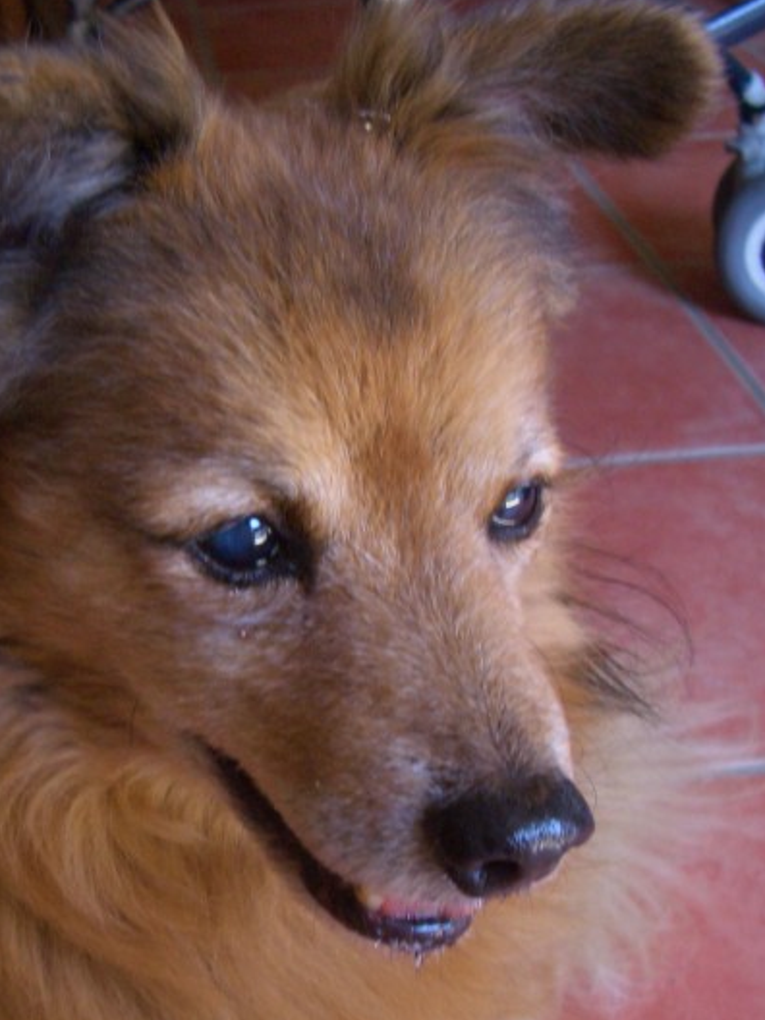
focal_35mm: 53
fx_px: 1562
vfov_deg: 36.0
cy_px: 624
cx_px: 189
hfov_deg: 27.1
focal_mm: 5.8
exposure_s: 1/30
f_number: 2.6
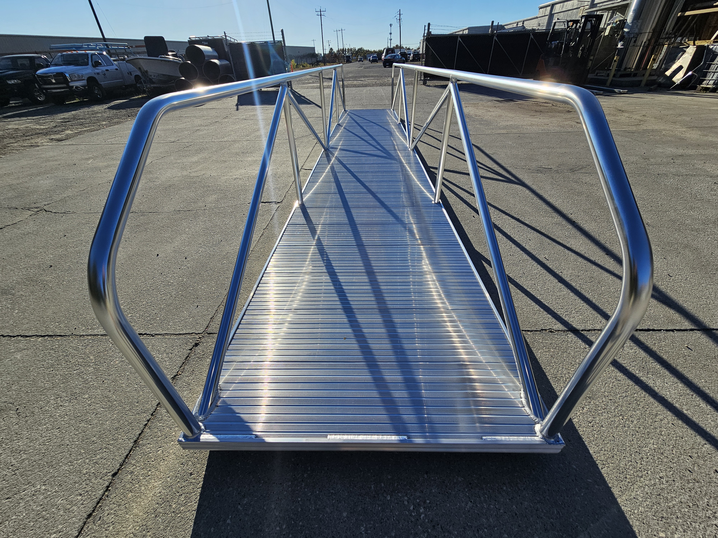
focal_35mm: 13
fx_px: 270
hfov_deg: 106.2
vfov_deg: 89.9
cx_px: 359
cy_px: 269
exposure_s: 1/2961
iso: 50
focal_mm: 2.2
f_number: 2.2
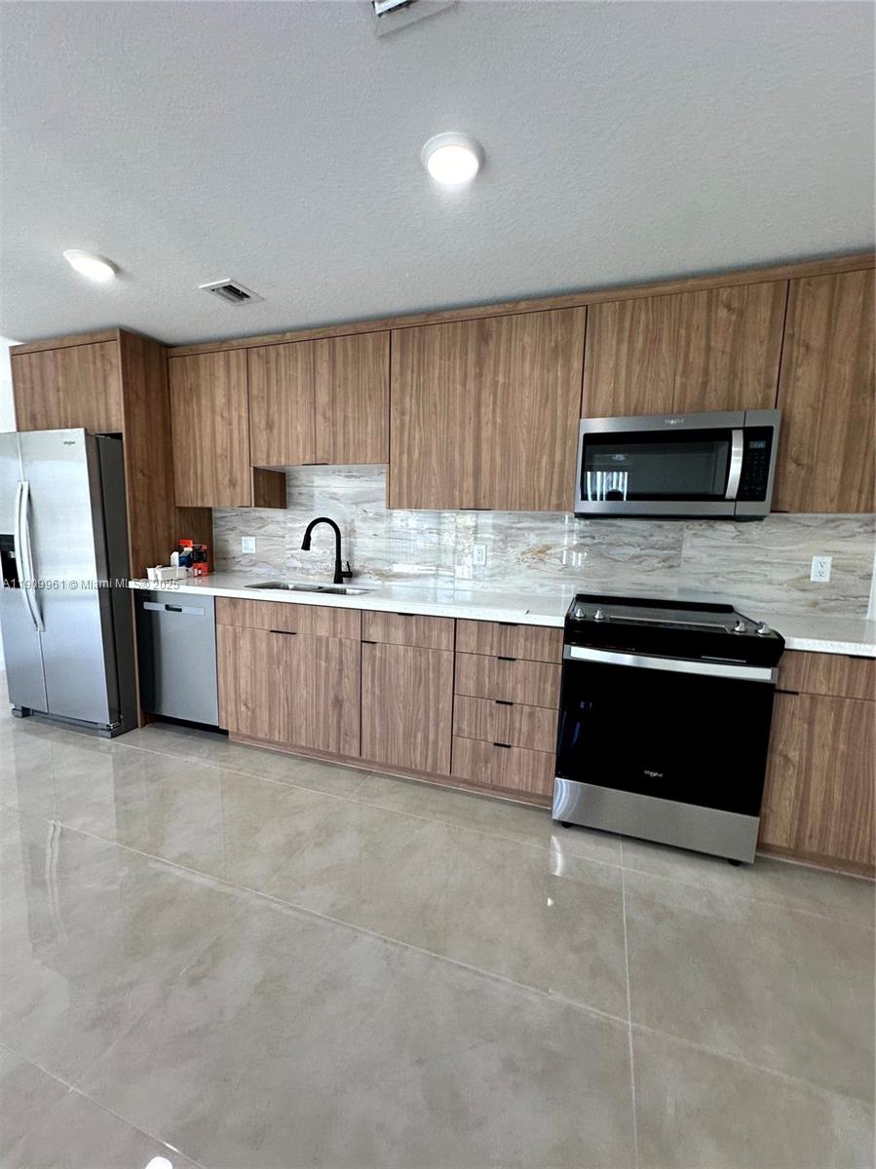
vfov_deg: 102.1
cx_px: 438
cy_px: 584
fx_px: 473
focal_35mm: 14
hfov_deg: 85.6
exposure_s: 1/120
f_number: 2.2
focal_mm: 2.22
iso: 125
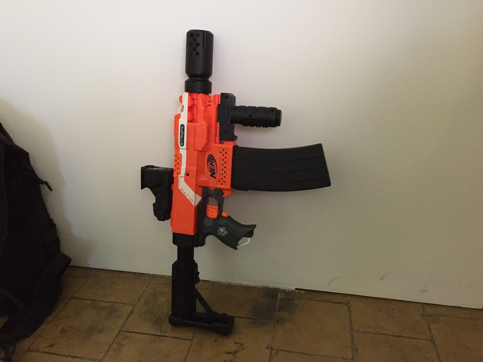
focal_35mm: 29
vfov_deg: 48.2
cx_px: 242
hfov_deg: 61.7
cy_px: 181
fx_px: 405
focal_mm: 4.15
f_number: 2.2
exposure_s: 1/17
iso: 320
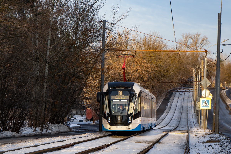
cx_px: 116
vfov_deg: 13.0
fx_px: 674
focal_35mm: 105
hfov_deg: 19.5
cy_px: 77
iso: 160
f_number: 5.6
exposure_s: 1/400
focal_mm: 70
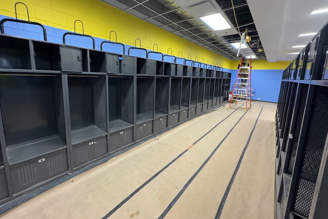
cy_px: 97
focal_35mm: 15
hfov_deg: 100.4
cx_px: 162
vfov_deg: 77.1
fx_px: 137
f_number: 2.2
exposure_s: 1/60
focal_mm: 2.22
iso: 320
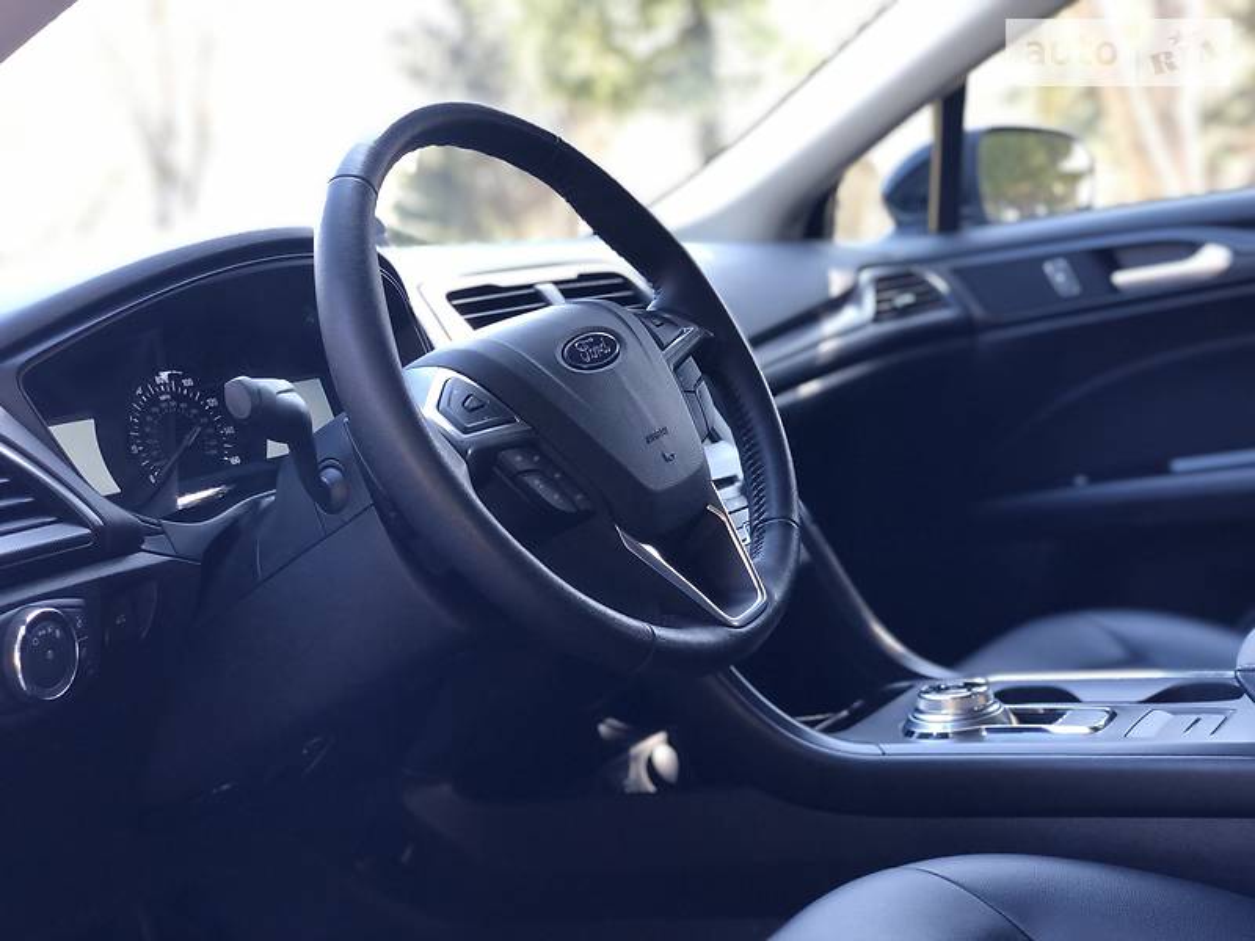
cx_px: 628
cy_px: 470
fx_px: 1885
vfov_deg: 28.0
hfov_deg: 36.8
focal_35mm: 52
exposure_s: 1/60
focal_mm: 6
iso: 64
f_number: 2.4
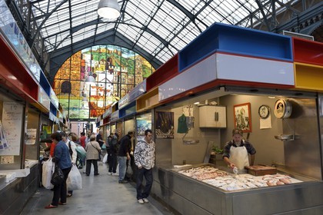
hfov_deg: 73.7
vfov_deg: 53.1
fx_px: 215
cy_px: 108
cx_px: 162
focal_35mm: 24
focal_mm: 24
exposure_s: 1/125
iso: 800
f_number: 6.3
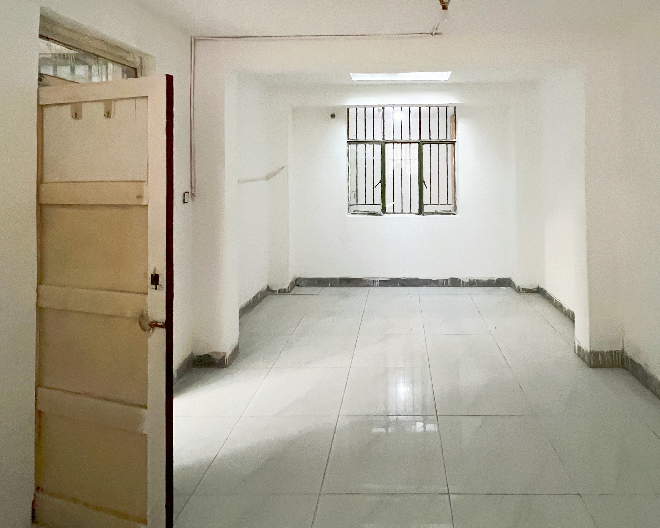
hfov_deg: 79.6
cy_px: 159
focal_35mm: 20
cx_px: 391
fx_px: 391
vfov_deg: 65.5
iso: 800
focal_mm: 1.57
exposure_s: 1/60
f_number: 1.8
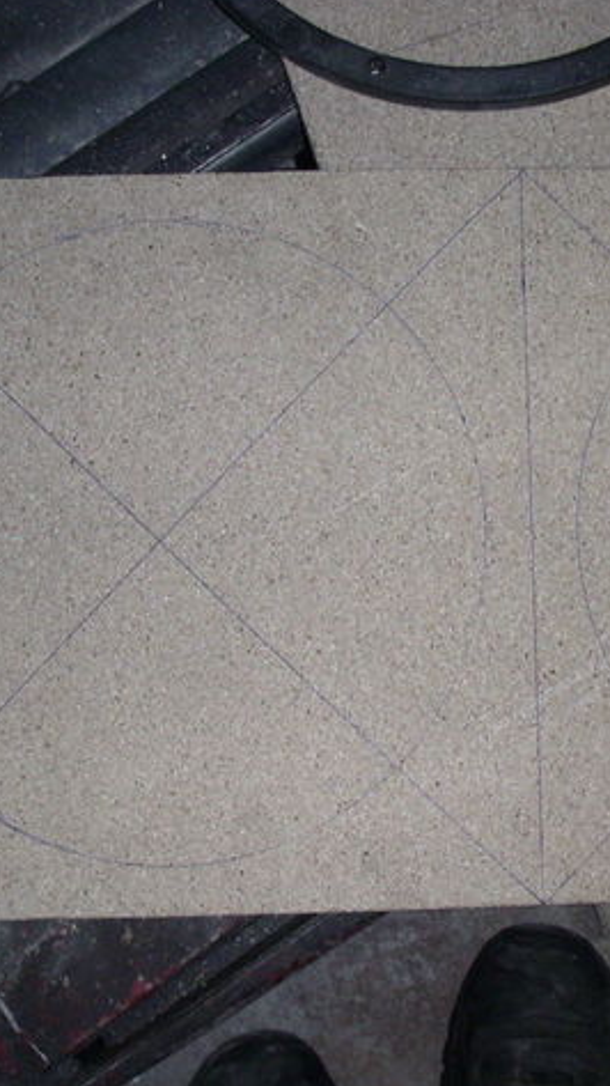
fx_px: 1611
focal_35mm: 56
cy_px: 540
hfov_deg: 21.2
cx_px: 500
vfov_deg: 37.2
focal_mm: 6
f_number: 6.6
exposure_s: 1/50
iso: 160
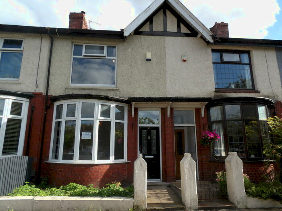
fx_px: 196
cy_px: 106
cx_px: 141
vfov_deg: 56.8
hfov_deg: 71.6
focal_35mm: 24
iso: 100
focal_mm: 4.3
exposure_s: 1/355
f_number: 4.1
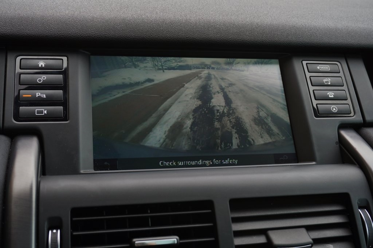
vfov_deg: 30.8
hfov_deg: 45.0
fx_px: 450
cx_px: 186
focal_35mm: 44
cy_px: 124
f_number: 6.3
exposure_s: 1/50
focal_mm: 29
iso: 100
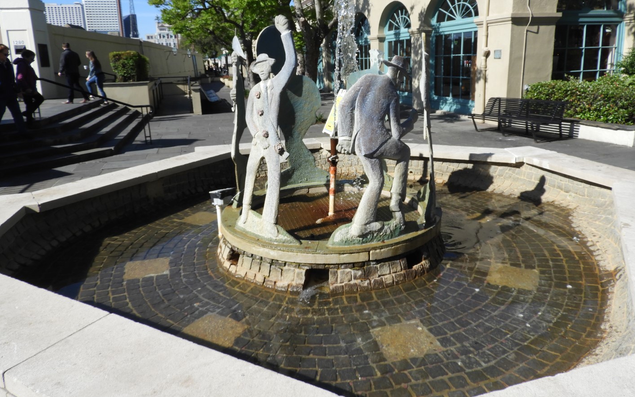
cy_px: 157
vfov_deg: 47.3
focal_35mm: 26
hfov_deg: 70.4
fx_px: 450
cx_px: 324
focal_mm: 4.3
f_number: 3.3
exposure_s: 1/1250
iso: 100
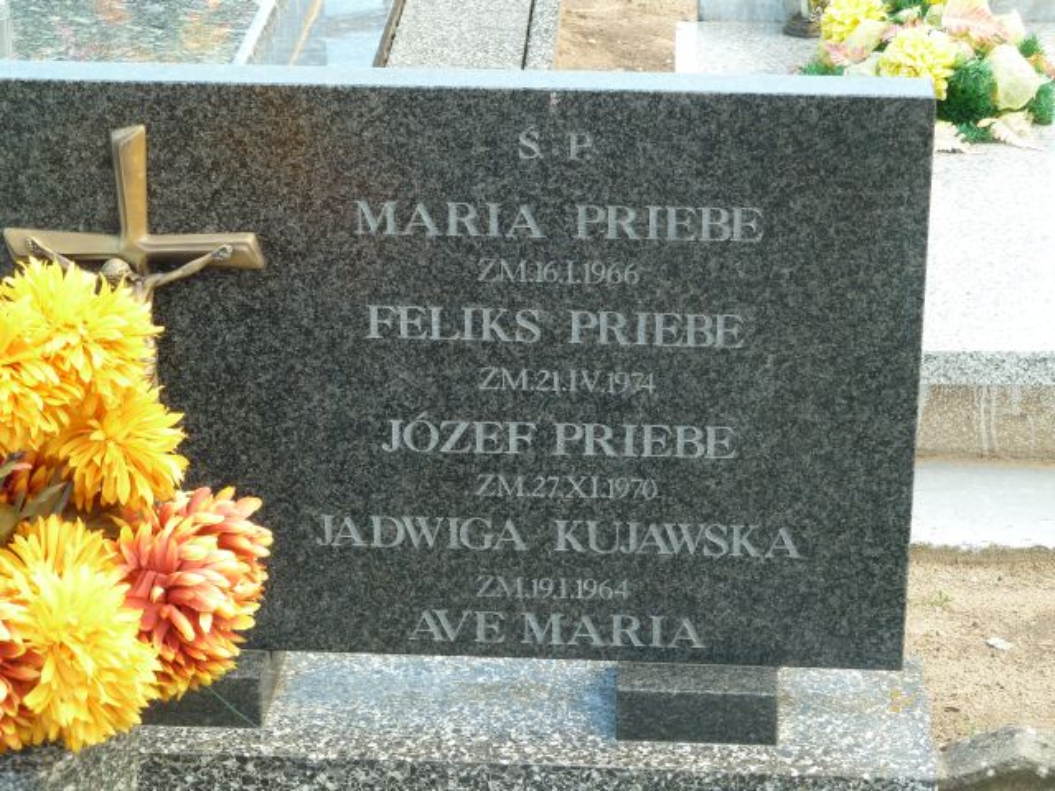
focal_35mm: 90
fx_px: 2743
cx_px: 528
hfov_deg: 21.8
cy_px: 396
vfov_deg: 16.4
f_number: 4.3
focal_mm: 14.7
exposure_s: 1/50
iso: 80
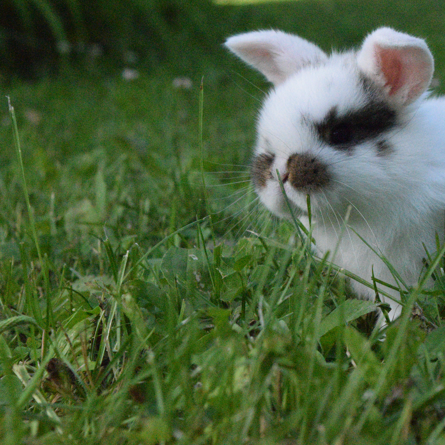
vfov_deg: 12.9
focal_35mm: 135
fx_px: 1961
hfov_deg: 12.9
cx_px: 383
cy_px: 181
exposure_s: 1/3200
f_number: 9
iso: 12800
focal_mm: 55
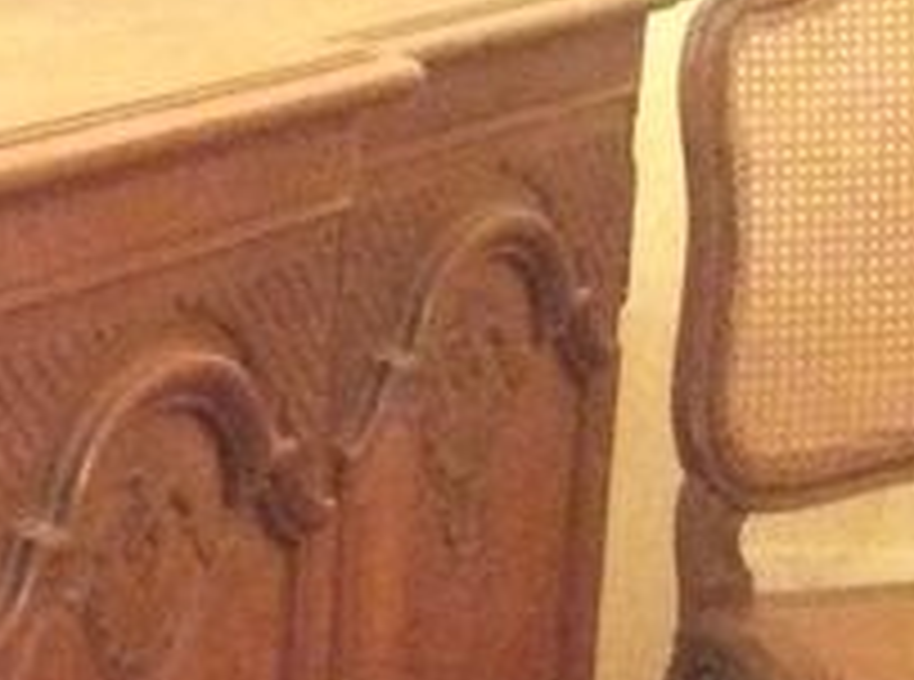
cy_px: 1250
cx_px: -720
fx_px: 4160
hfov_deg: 11.6
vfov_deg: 8.9
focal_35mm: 158
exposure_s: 1/17
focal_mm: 3.3
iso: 640
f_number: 2.4
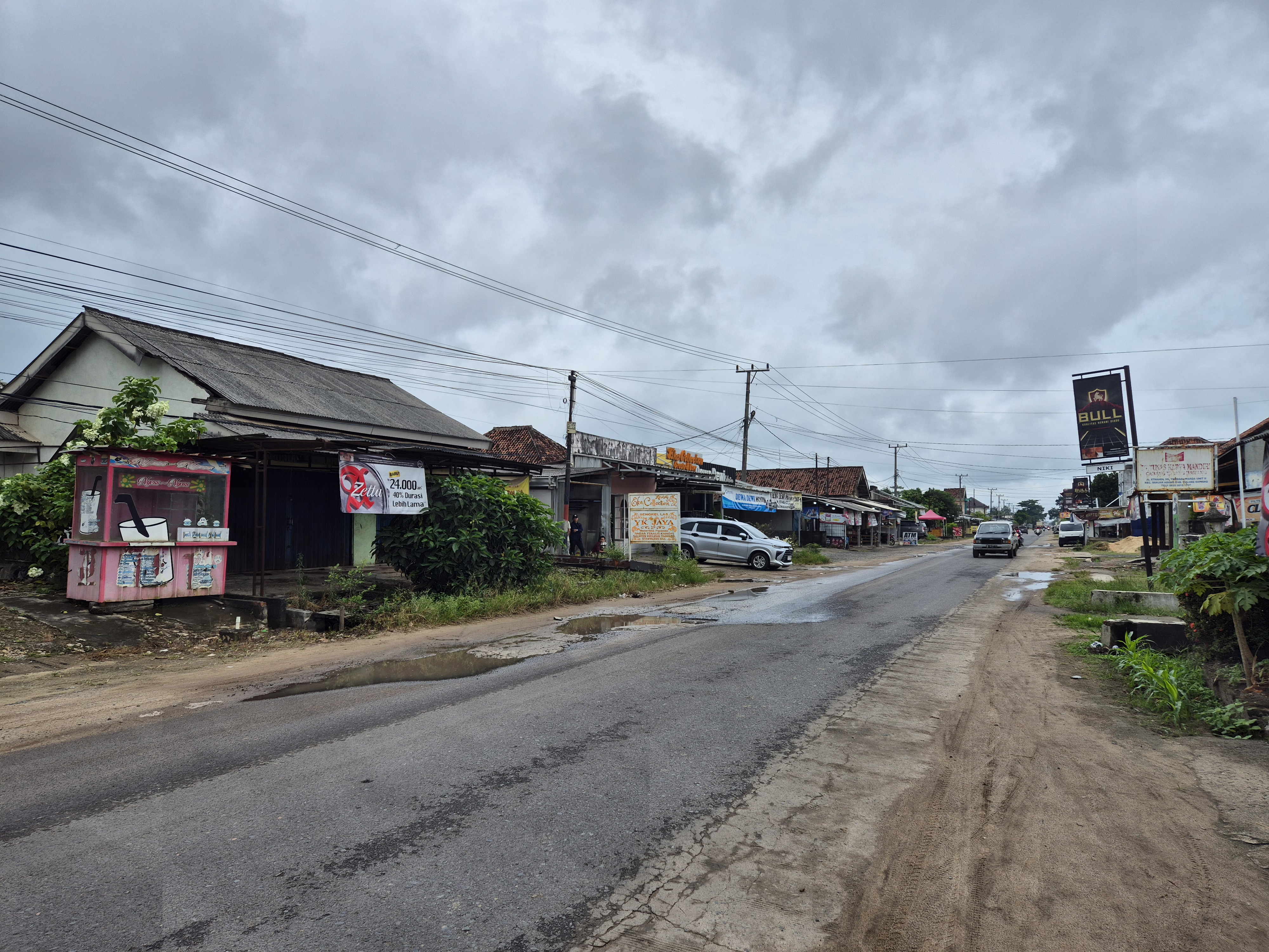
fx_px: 843
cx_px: 634
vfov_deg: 58.9
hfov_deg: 73.9
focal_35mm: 23
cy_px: 476
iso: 25
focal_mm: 5.4
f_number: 1.8
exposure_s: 1/1488
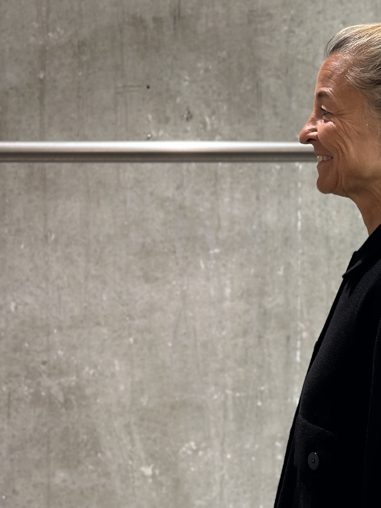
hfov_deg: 15.5
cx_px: 367
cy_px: 347
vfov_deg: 20.8
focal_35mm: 94
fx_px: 1380
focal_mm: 6.86
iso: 125
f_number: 1.78
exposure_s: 1/133
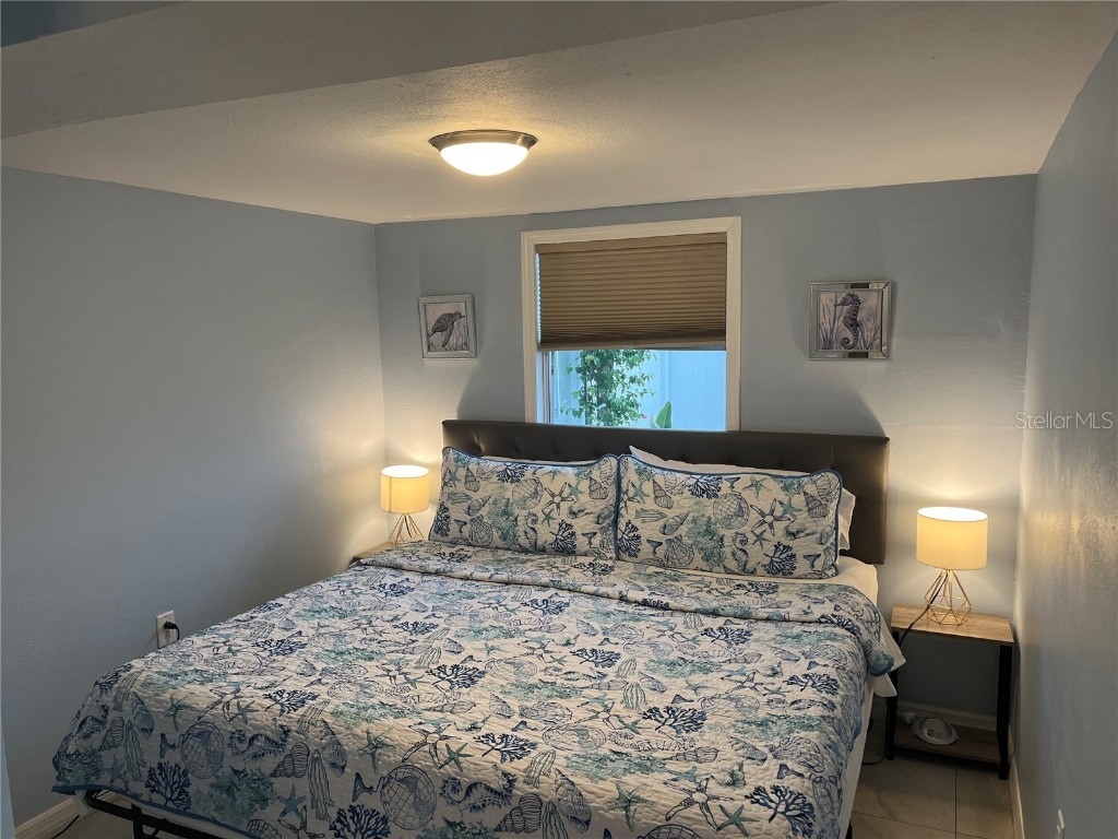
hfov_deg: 67.3
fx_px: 840
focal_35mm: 26
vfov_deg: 53.1
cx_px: 559
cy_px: 420
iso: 125
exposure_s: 1/120
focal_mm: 5.1
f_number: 1.6
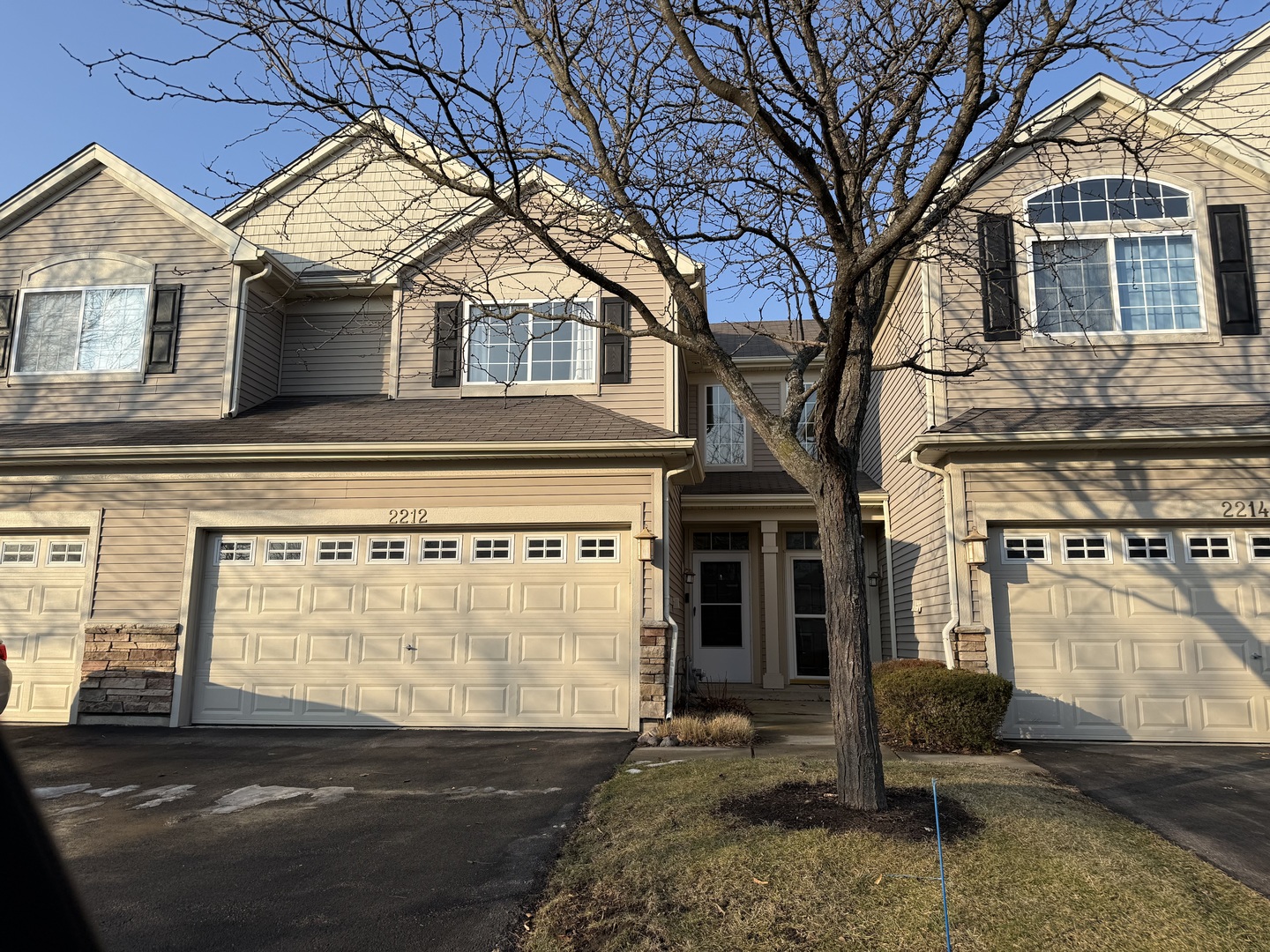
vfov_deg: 56.8
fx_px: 881
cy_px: 476
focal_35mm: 24
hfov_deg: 71.6
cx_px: 635
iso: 80
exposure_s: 1/2907
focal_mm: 6.76
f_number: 1.78
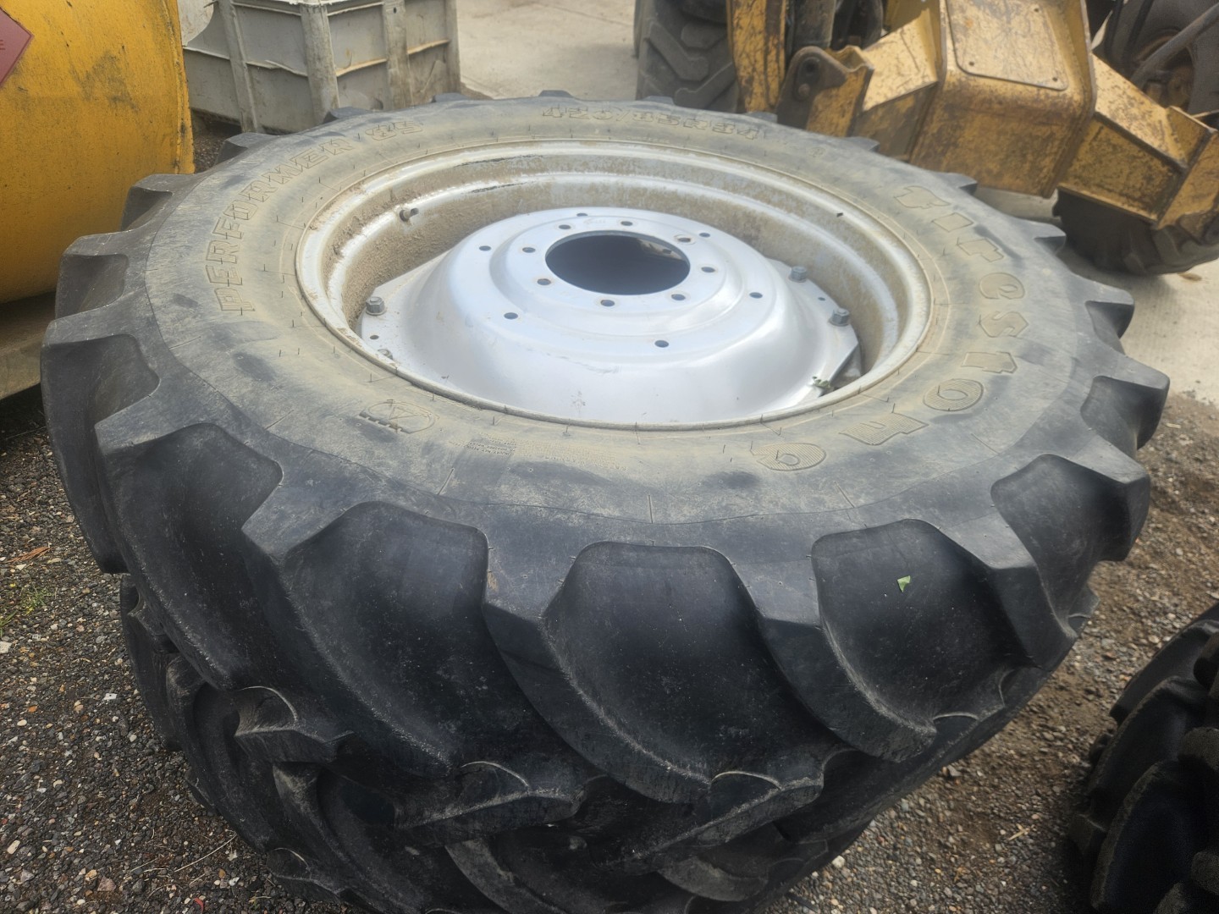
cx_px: 610
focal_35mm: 23
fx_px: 810
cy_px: 457
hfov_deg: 73.9
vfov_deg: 58.9
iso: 25
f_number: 1.8
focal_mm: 5.4
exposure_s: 1/550
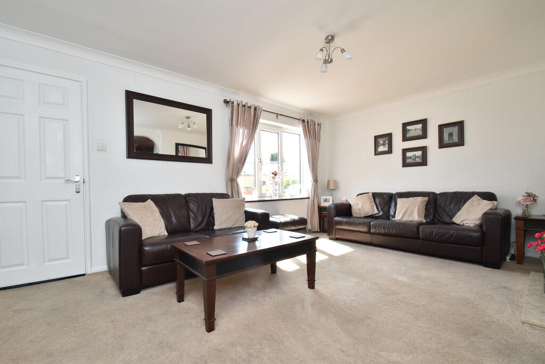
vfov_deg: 77.3
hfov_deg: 100.4
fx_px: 227
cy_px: 182
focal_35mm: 15
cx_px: 272
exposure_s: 1/80
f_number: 8
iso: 400
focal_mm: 10
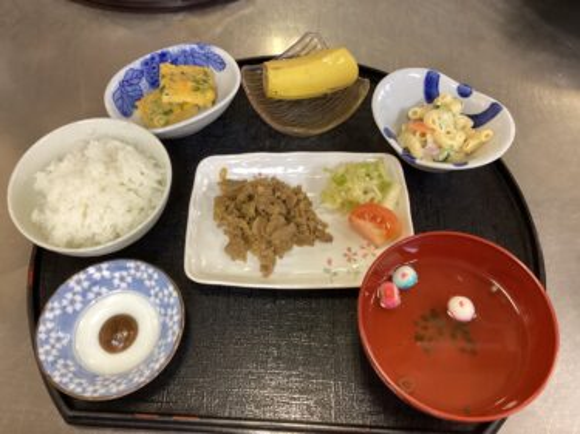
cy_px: 217
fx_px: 519
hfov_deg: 58.4
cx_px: 290
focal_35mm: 31
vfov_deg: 45.4
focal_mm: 3.3
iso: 320
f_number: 2.4
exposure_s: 1/60
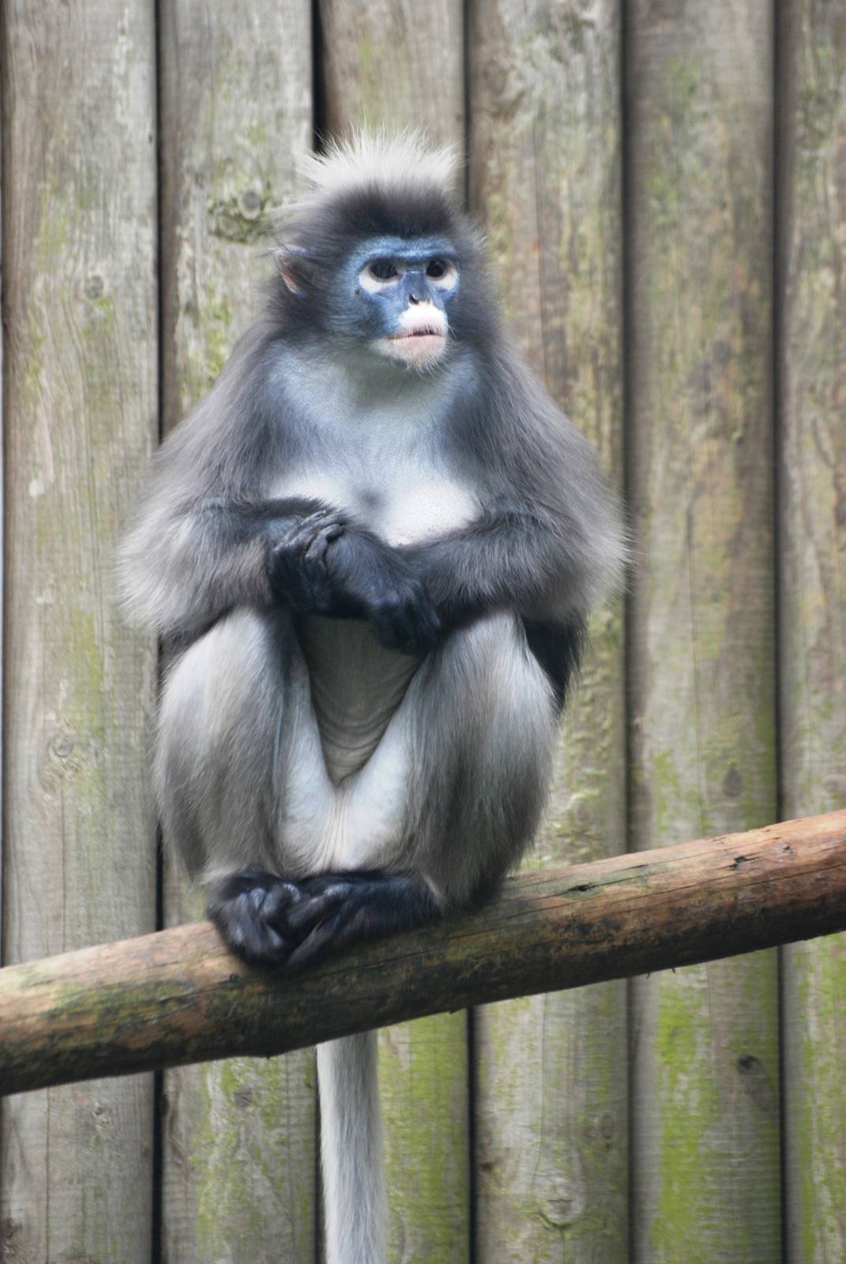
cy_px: 632
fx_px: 11599
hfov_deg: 4.2
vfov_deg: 6.2
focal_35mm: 330
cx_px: 423
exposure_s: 1/125
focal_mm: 220
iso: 400
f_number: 5.3
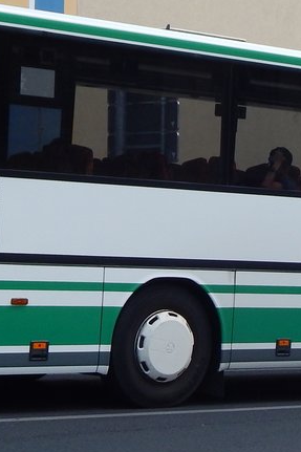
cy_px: 165
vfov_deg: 18.6
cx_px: 264
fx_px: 1381
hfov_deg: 12.4
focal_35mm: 110
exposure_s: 1/800
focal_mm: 6.8
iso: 125
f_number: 3.4
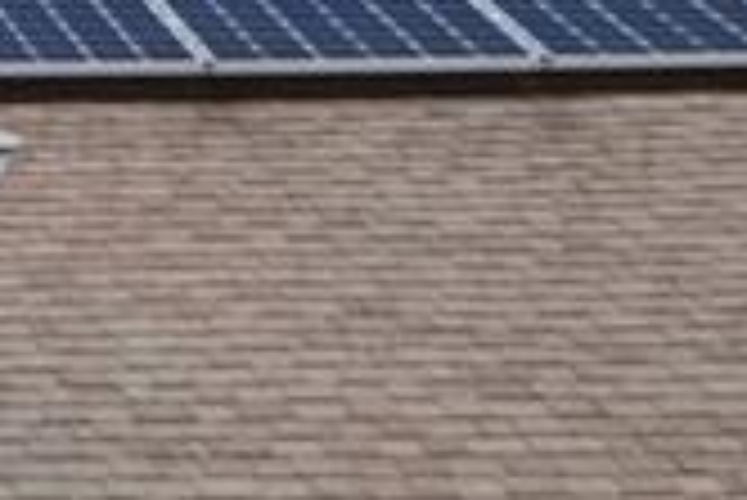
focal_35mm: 222
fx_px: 4610
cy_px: 1077
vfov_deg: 6.0
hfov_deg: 8.5
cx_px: -1008
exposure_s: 1/800
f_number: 8
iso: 250
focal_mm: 24
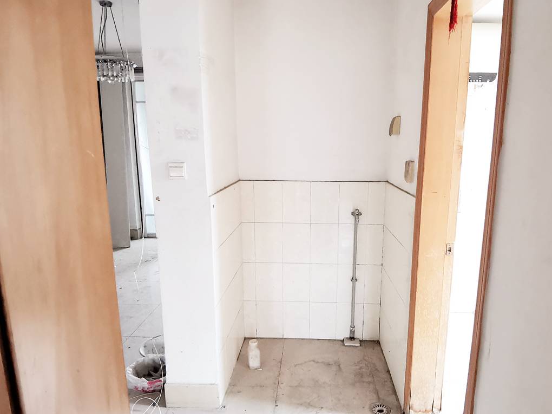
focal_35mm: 24
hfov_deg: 71.3
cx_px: 312
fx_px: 383
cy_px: 221
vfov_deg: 56.8
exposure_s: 1/50
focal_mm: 2.26
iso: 500
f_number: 2.2
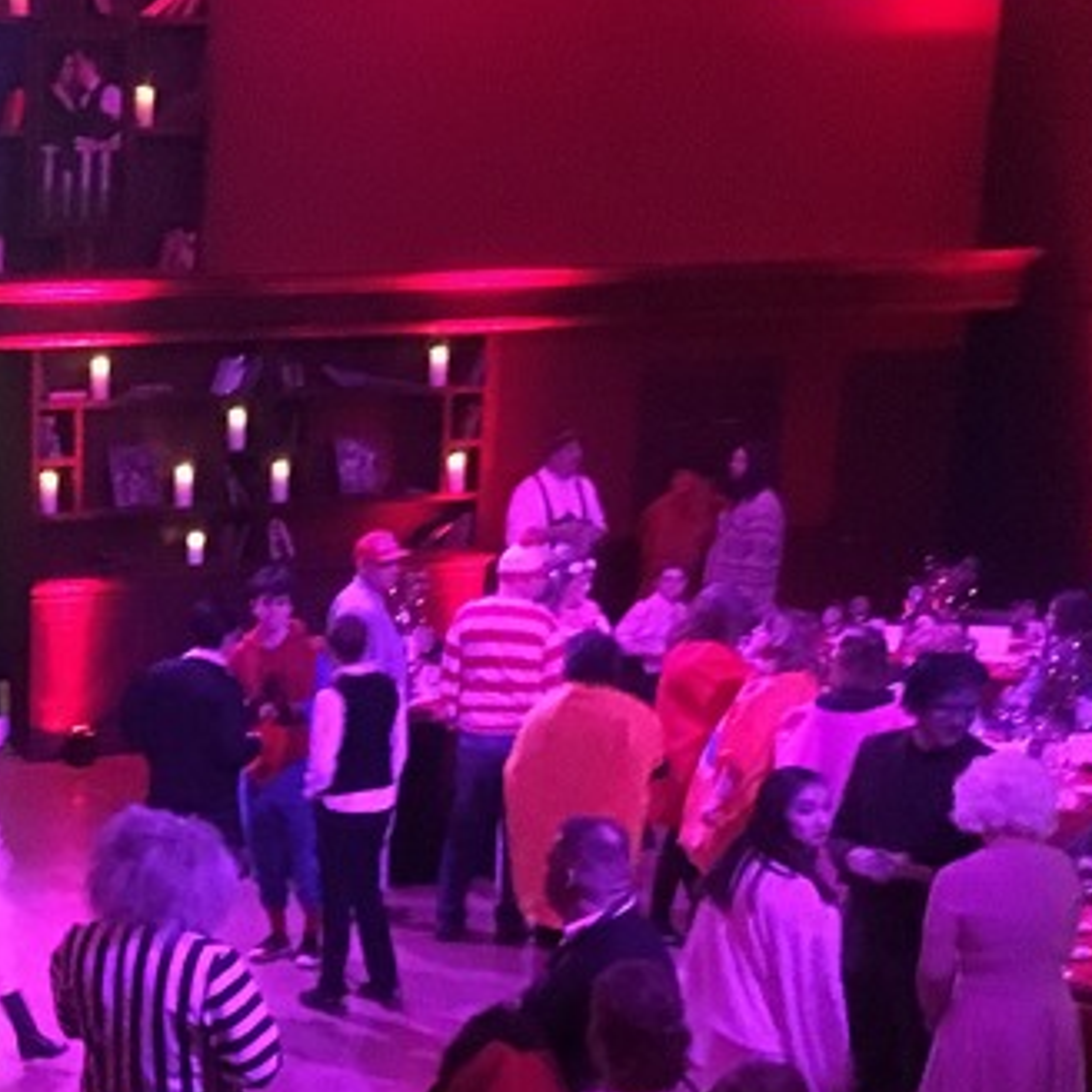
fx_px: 2677
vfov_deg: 22.3
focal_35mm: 75
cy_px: 1052
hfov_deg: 21.9
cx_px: -83
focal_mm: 4.15
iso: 1250
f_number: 2.2
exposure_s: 1/15
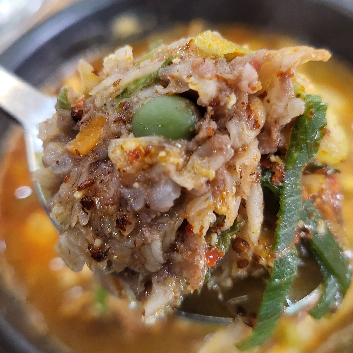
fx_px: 450
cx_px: 178
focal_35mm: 39
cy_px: 157
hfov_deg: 42.8
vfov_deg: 42.8
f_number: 1.8
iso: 320
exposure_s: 1/40
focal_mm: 4.25
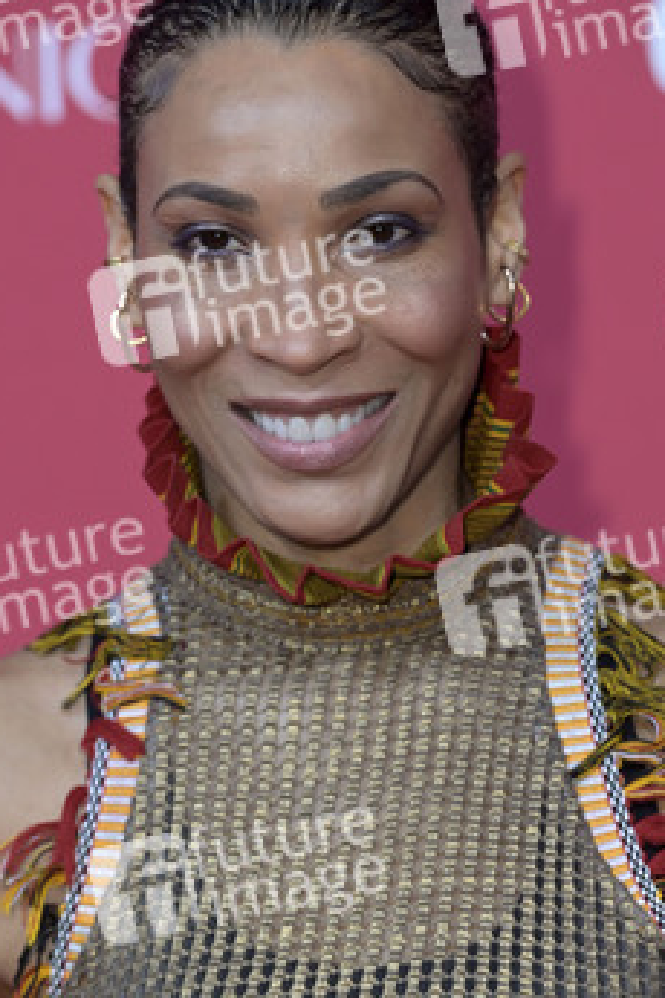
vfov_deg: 9.4
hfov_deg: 6.2
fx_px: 6095
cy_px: 443
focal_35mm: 220
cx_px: 321
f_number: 5
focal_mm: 190
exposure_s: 1/400
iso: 1600
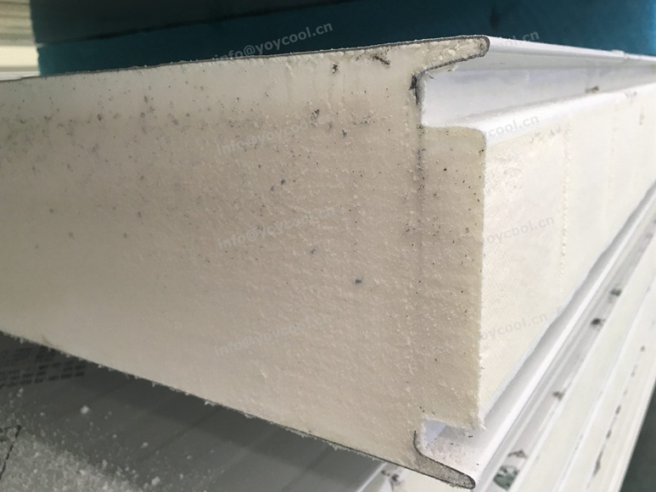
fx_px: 569
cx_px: 317
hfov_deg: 59.9
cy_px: 246
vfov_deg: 46.8
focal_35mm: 30
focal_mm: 4.15
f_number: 2.2
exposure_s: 1/33
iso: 40
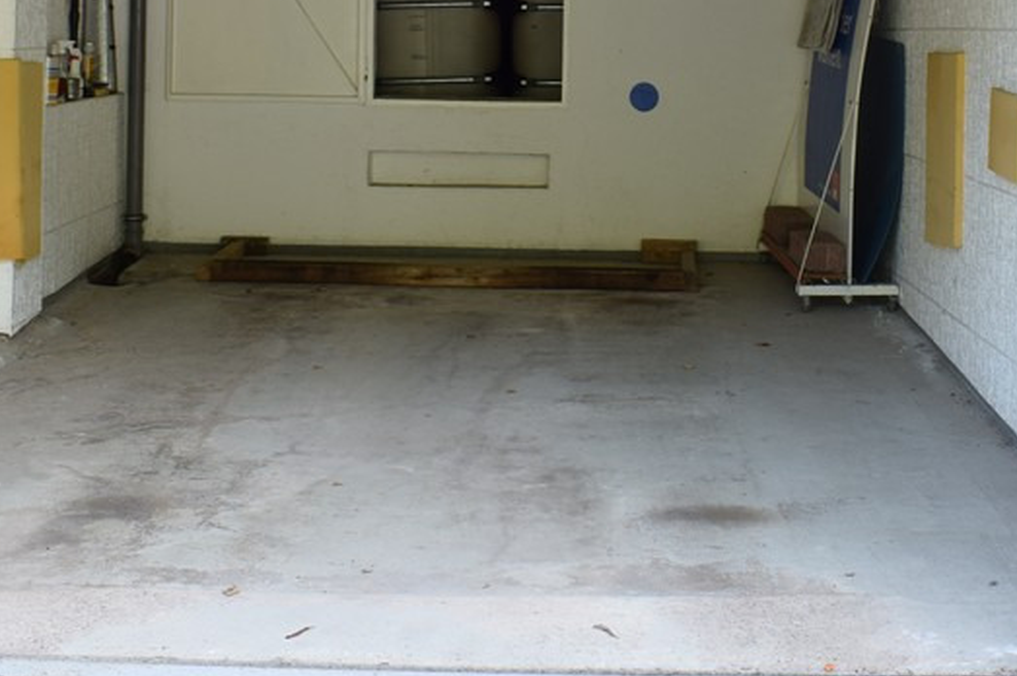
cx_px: 576
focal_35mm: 62
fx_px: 1750
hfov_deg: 32.4
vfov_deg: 21.4
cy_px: 62
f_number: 5.6
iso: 280
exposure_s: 1/125
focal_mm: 18
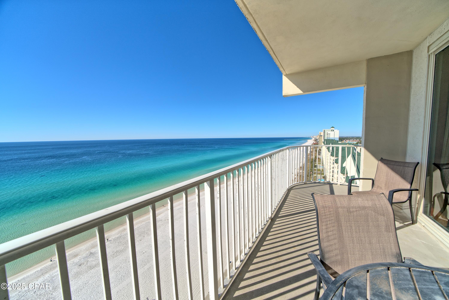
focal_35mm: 12
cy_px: 150
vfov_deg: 90.0
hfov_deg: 112.6
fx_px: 150
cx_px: 224
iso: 100
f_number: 8
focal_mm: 12
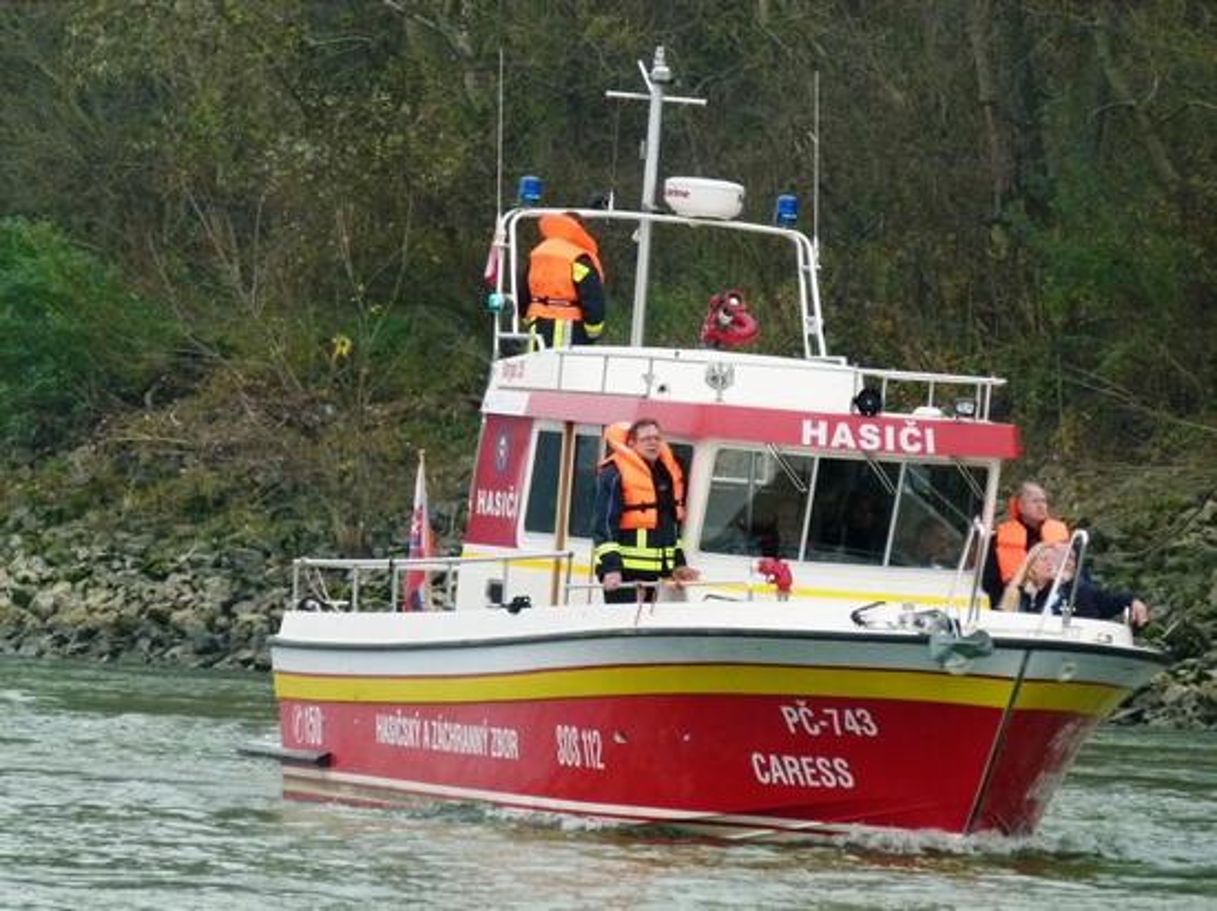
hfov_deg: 4.5
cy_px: 456
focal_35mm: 437
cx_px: 608
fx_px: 15357
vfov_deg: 3.4
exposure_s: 1/100
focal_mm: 78.6
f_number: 4.5
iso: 320
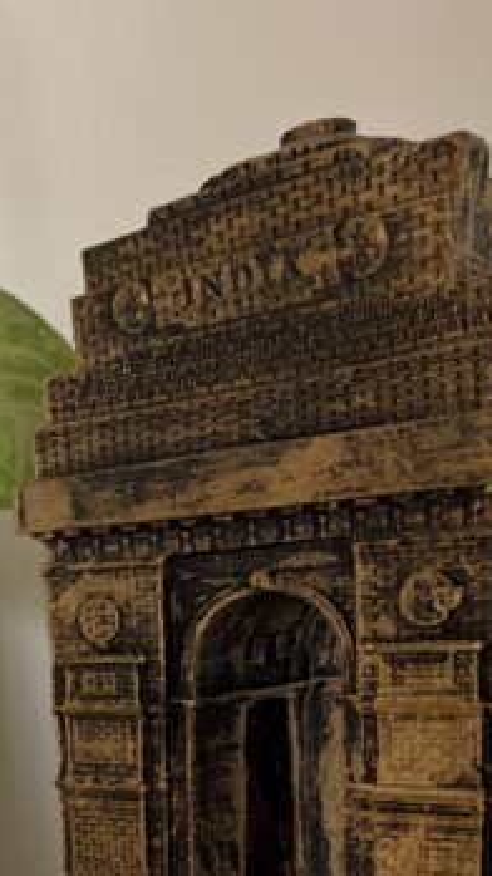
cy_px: 881
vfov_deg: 30.1
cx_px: -95
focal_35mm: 65
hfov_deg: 17.6
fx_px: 1509
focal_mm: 5.96
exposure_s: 1/50
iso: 80
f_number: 1.6
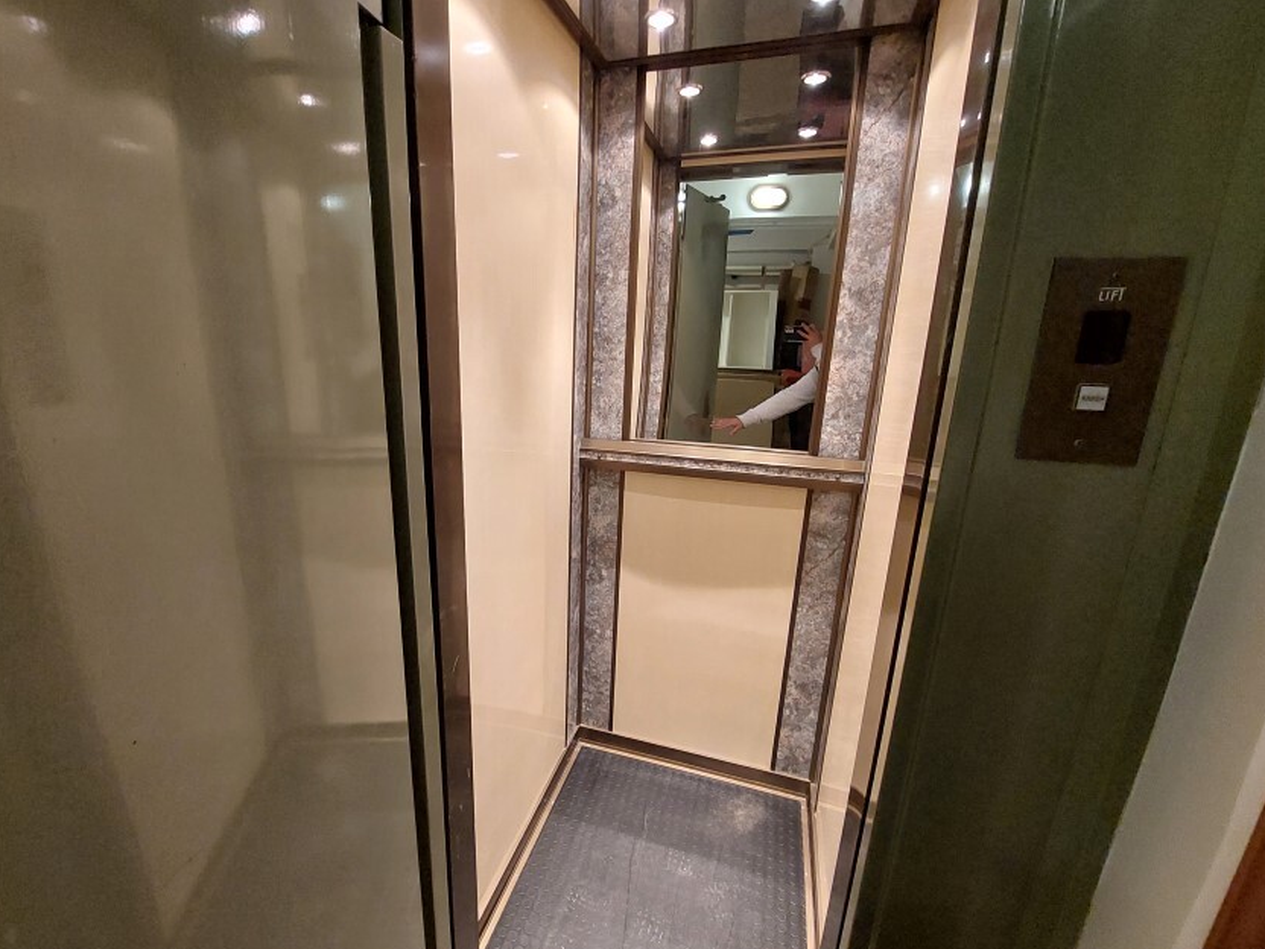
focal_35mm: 15
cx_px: 588
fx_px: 548
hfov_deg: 98.0
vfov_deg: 81.7
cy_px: 497
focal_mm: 1.74
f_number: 2.2
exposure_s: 1/33
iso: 400
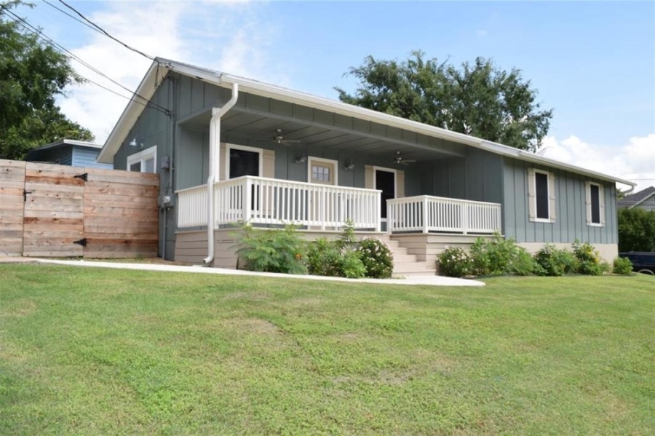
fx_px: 491
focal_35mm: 27
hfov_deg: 67.4
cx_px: 328
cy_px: 218
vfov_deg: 47.9
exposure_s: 1/200
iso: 800
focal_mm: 18
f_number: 22
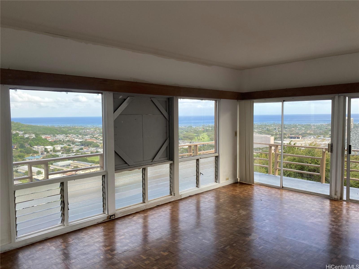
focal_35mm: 26
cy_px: 134
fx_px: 270
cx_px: 180
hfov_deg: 67.3
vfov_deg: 53.1
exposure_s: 1/407
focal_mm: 4.25
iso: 32
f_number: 1.8
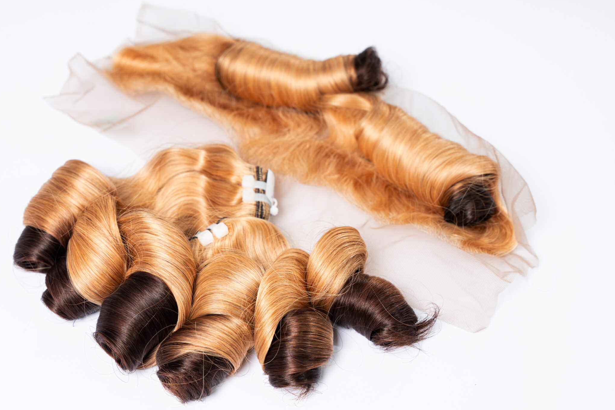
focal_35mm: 71
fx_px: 1215
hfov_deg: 28.3
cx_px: 250
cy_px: 218
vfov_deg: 19.2
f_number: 5.6
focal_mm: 57.1
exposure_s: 1/160
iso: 250
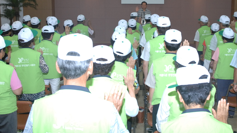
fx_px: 306
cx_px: 143
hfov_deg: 42.2
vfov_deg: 24.5
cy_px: 48
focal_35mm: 49
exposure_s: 1/60
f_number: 6.7
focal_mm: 25
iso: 800
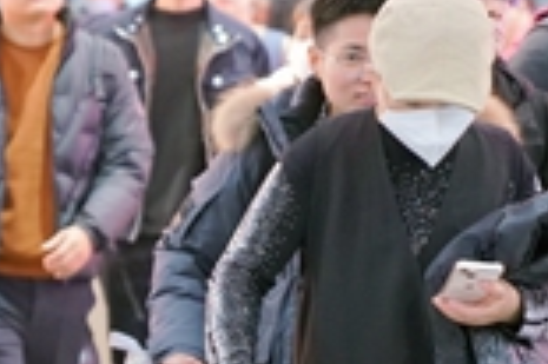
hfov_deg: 7.8
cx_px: -315
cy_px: 360
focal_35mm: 260
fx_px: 3954
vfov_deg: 5.3
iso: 2500
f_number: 2.8
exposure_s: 1/160
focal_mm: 67
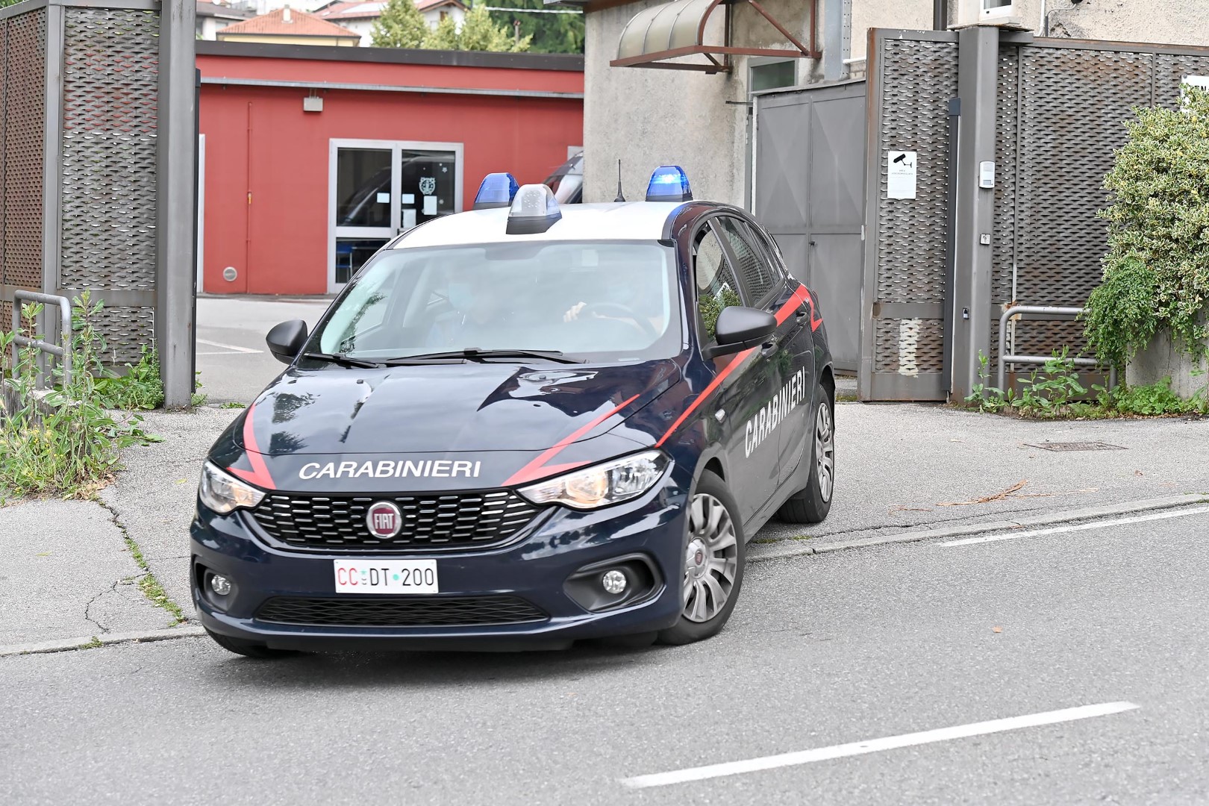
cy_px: 403
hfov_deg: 28.8
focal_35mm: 70
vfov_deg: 19.5
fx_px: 2351
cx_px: 604
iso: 200
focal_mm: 70
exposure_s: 1/500
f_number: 5.6
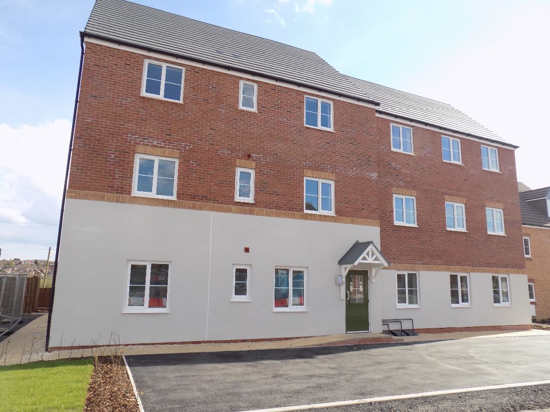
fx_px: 381
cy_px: 206
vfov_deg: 56.8
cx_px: 275
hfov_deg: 71.6
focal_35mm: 24
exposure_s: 1/500
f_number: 3.1
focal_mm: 4.3
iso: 80
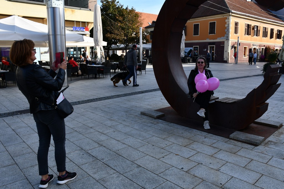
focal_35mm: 27
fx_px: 213
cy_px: 94
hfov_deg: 67.4
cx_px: 142
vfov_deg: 47.9
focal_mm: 18
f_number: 8
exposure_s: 1/250
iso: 200
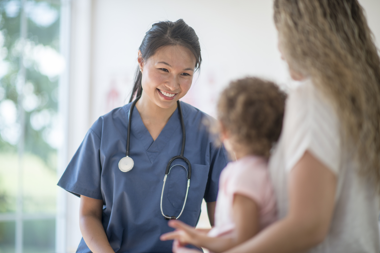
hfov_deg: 23.6
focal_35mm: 86
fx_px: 908
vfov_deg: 15.9
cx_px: 189
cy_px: 126
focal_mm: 85
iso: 200
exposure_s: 1/1000
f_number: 1.4
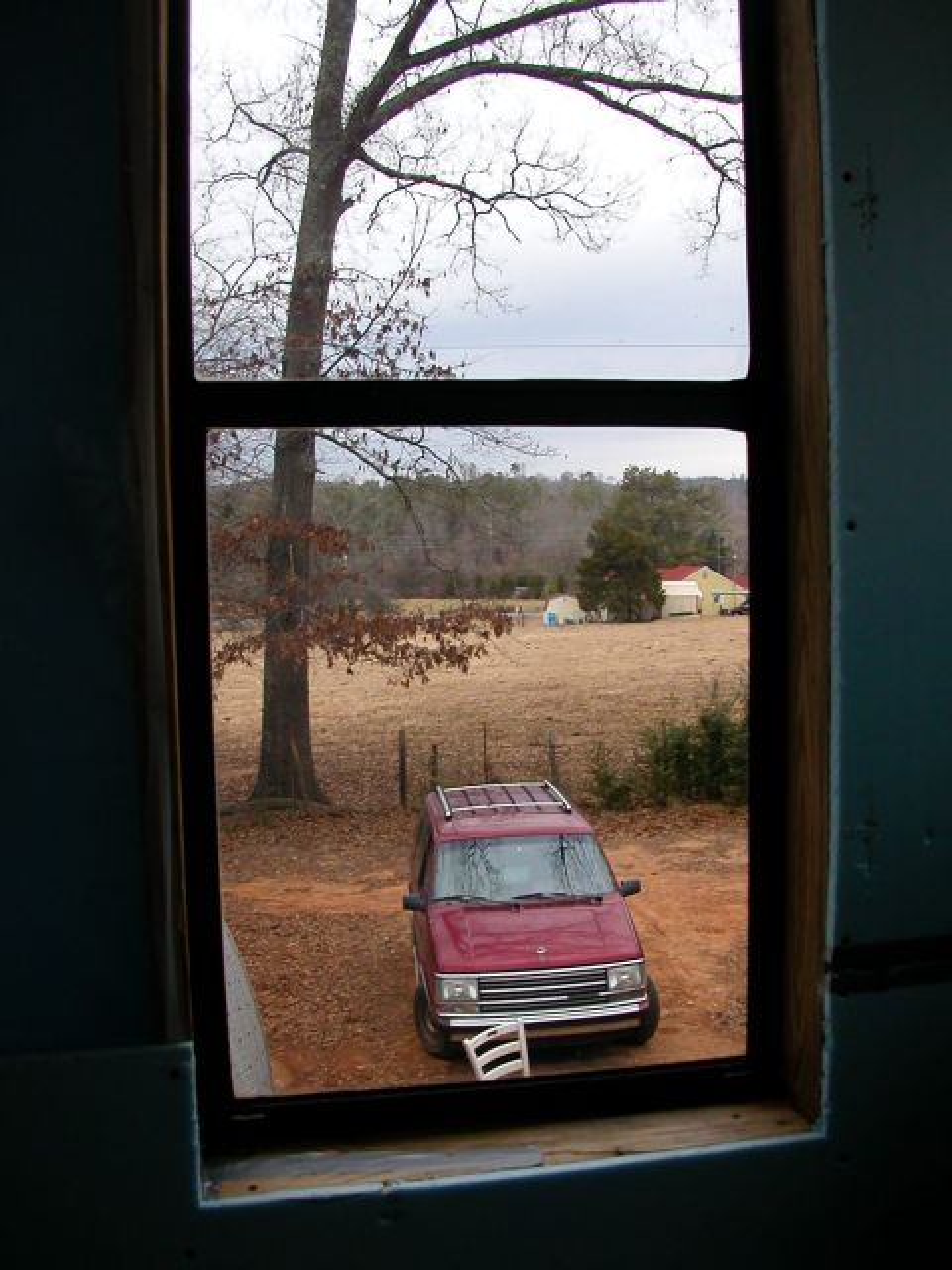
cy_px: 635
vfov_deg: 50.1
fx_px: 1357
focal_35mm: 37
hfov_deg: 38.7
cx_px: 476
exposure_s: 1/164
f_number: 2.7
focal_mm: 5.6
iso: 100
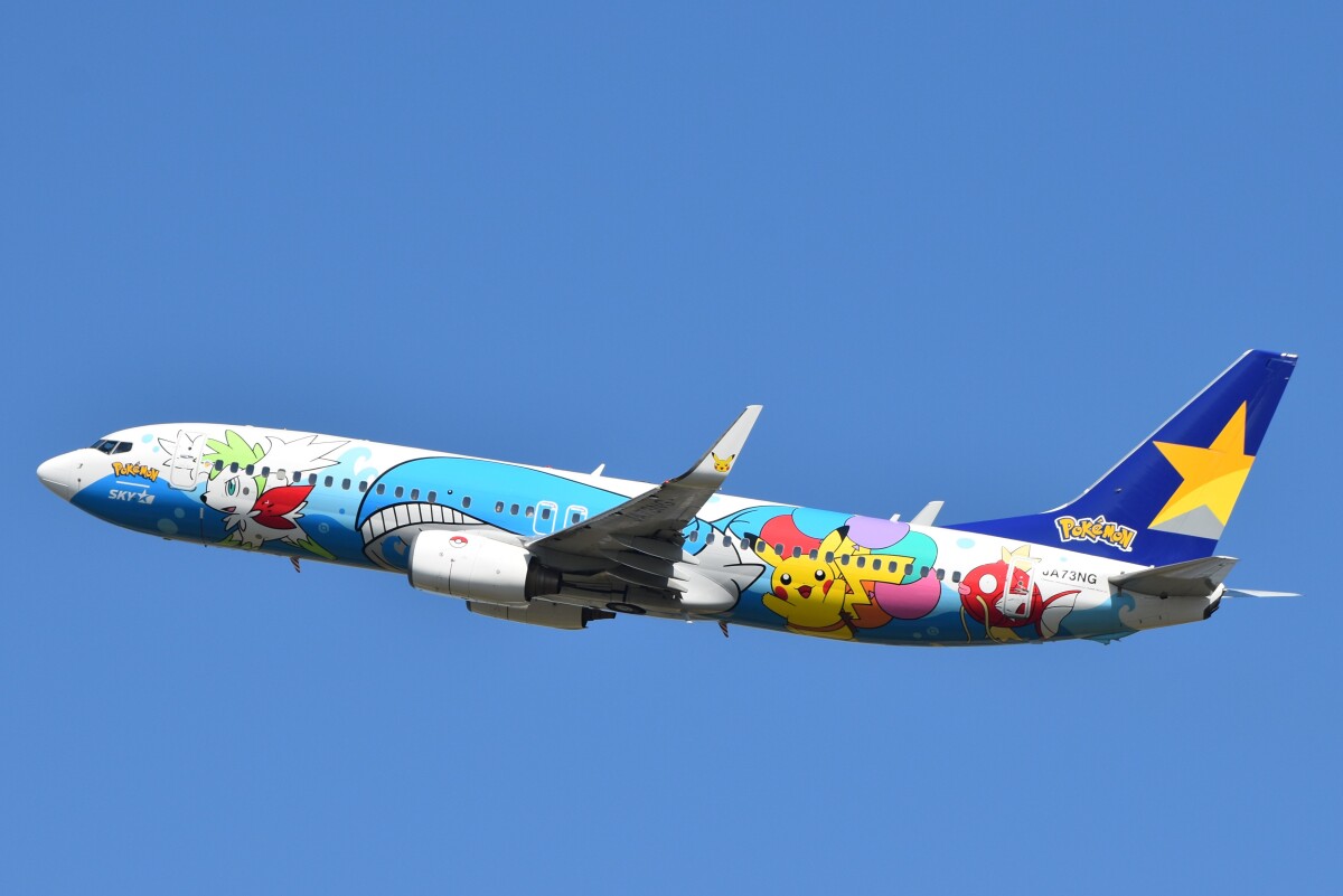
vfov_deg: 3.8
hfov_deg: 5.7
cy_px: 448
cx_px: 672
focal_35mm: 360
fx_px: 13434
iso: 200
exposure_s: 1/1000
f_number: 8
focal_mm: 240
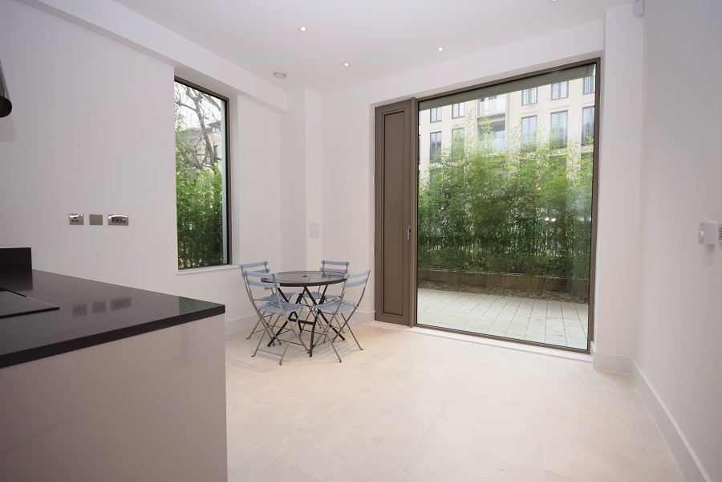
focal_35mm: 15
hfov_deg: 100.4
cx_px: 361
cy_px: 241
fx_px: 301
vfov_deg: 77.3
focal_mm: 10
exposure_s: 1/100
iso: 400
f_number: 5
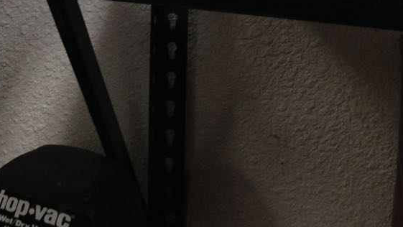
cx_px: 37
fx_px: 877
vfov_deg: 14.2
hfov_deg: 25.1
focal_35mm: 82
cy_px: -60
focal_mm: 4.12
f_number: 2.4
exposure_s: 1/20
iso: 160
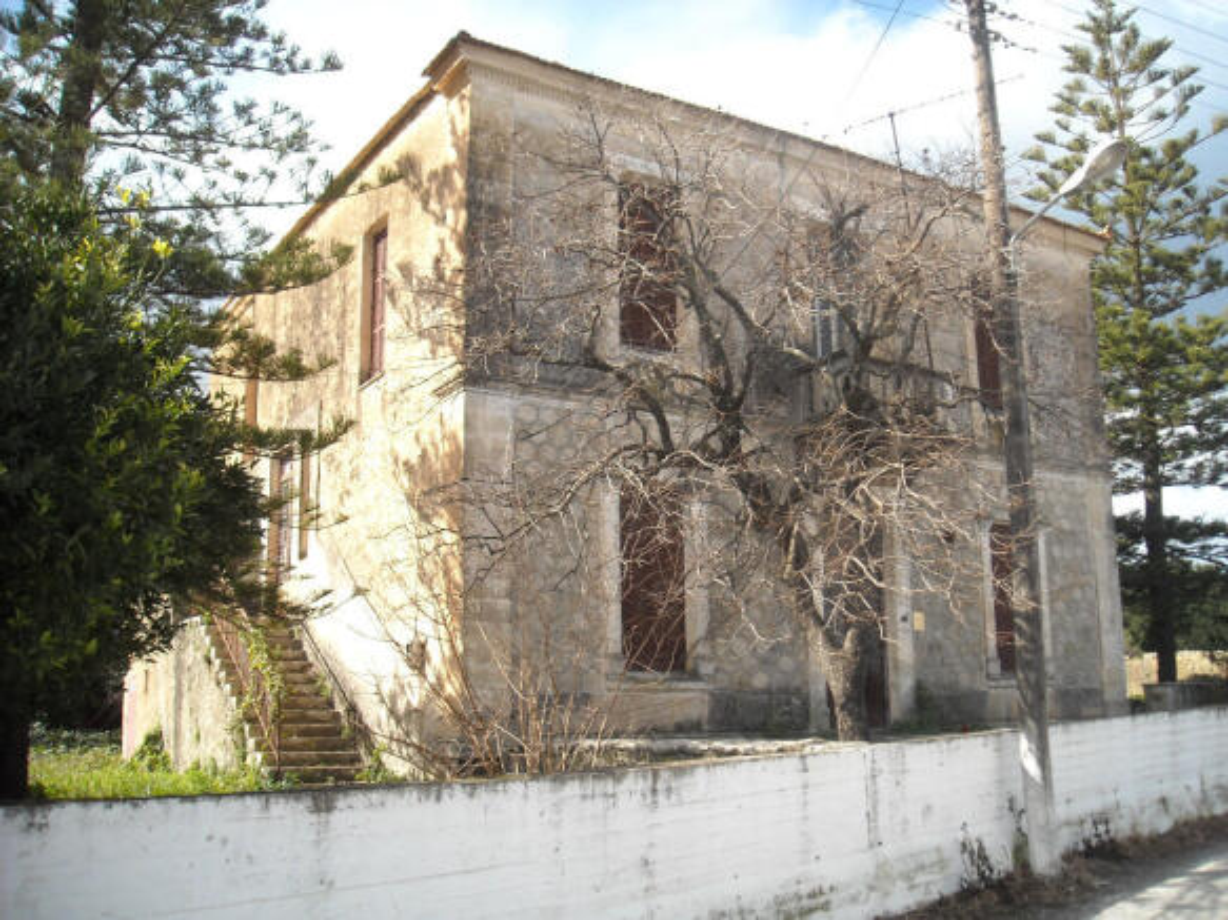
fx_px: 1241
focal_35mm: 35
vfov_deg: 40.7
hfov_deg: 52.6
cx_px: 614
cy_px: 460
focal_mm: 5.7
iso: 64
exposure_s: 1/125
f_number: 5.6
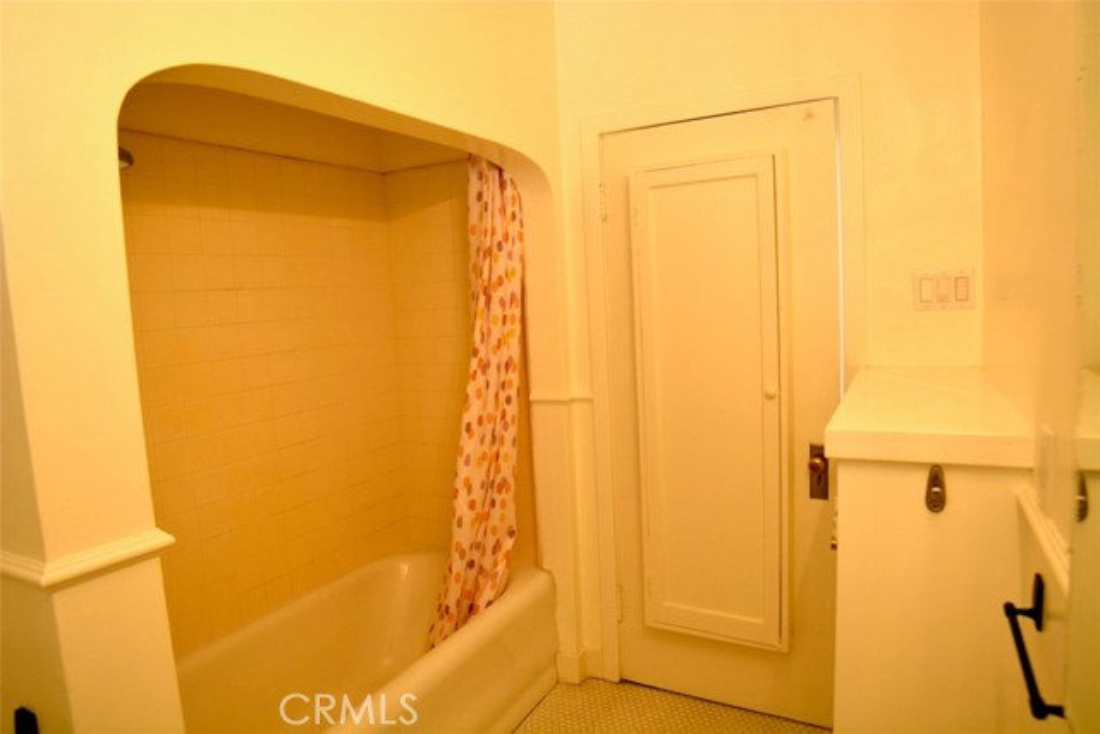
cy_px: 367
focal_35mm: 21
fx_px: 642
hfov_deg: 81.2
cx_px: 550
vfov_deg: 59.5
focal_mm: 14
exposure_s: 1/60
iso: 450
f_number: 4
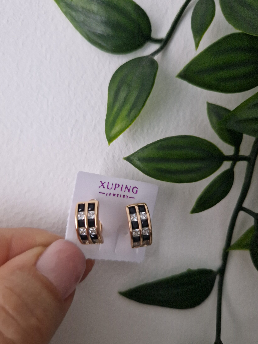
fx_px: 268
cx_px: 126
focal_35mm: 27
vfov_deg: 65.3
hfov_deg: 51.4
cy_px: 180
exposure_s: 1/50
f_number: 1.8
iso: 640
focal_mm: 5.4
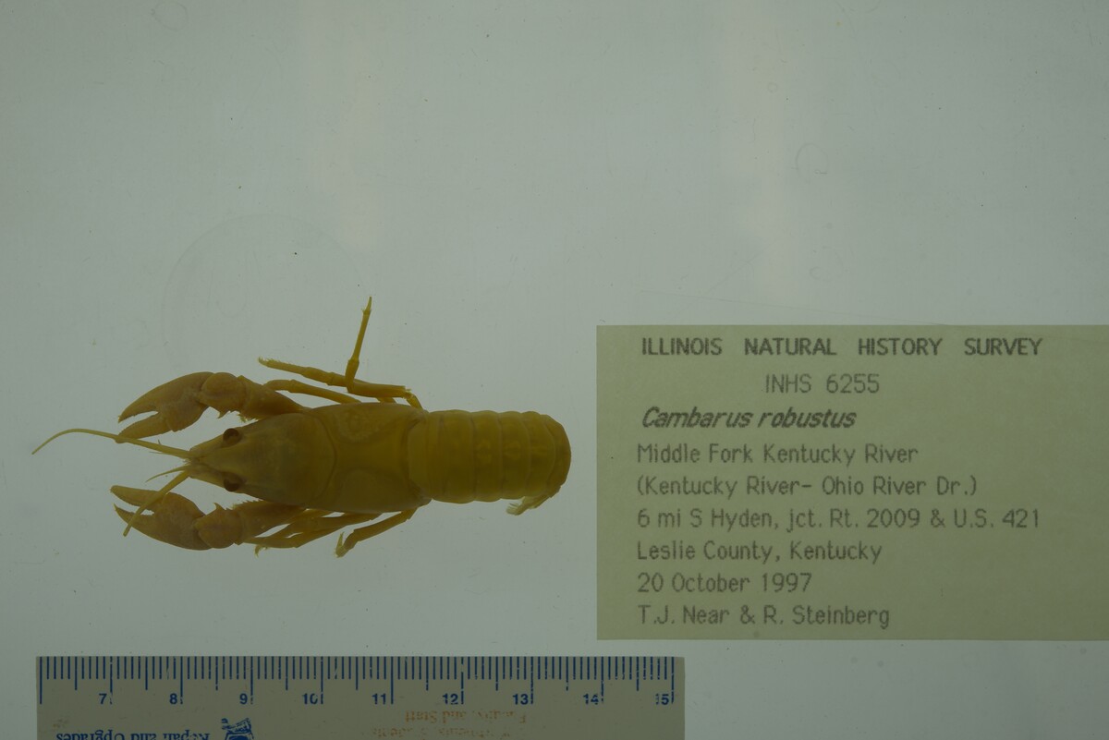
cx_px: 554
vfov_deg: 22.6
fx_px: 1849
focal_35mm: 60
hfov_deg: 33.4
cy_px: 370
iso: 50
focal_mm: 60
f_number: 10
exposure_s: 1/80
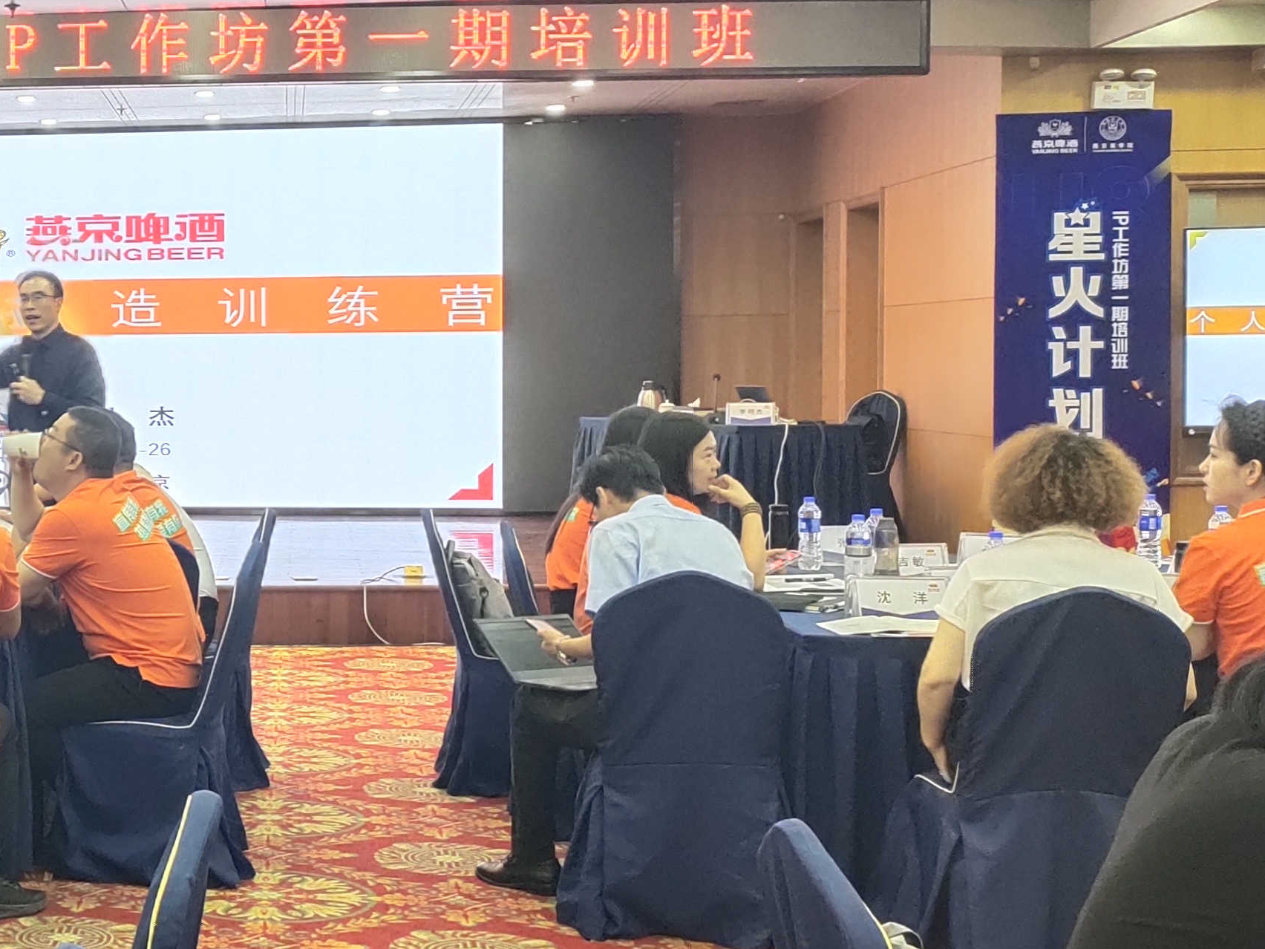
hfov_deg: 32.1
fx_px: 1973
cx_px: -62
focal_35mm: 54
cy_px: 414
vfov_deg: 27.0
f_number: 1.79
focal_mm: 4.76
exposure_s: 1/270
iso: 56
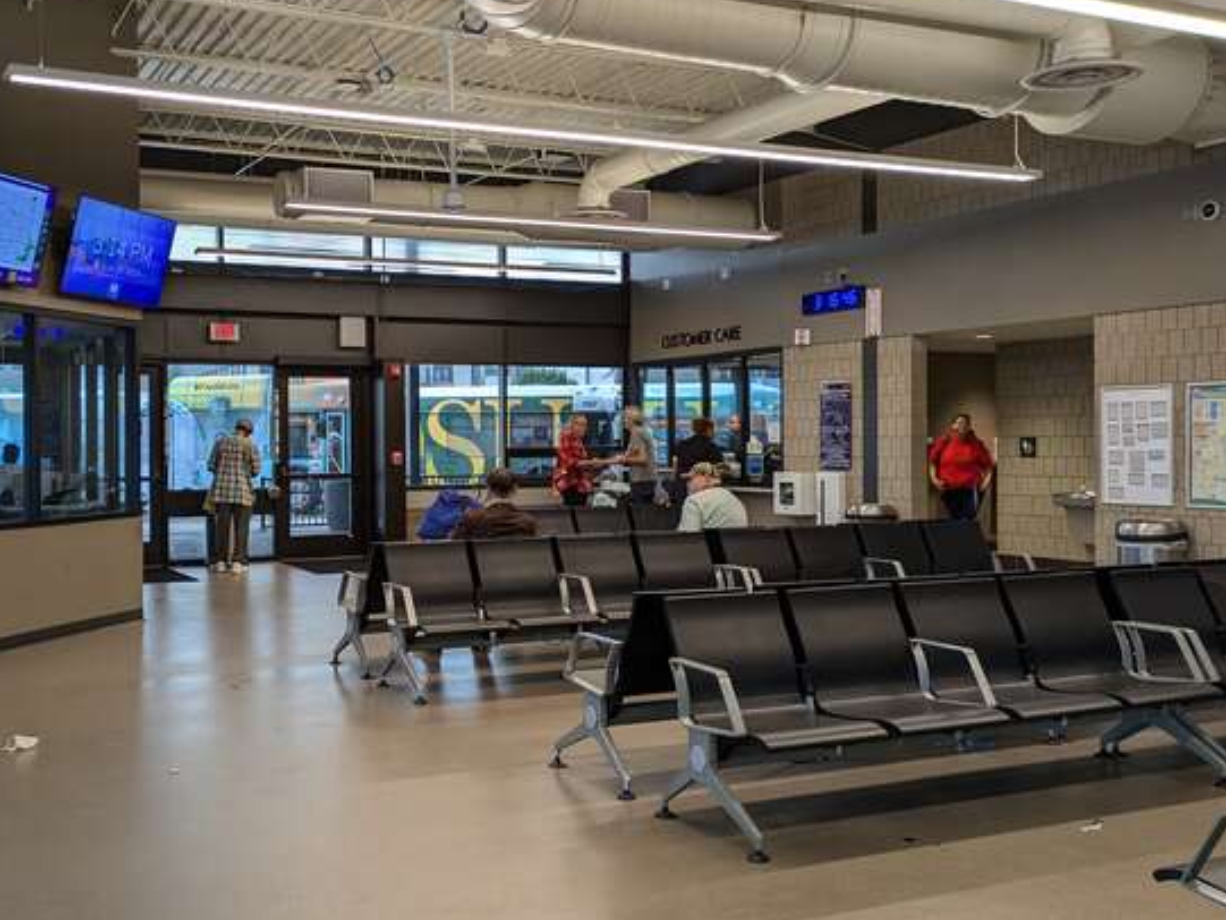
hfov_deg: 49.6
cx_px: 451
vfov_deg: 38.7
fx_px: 1311
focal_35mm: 37
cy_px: 429
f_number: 1.89
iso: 96
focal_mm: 5.43
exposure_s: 1/120
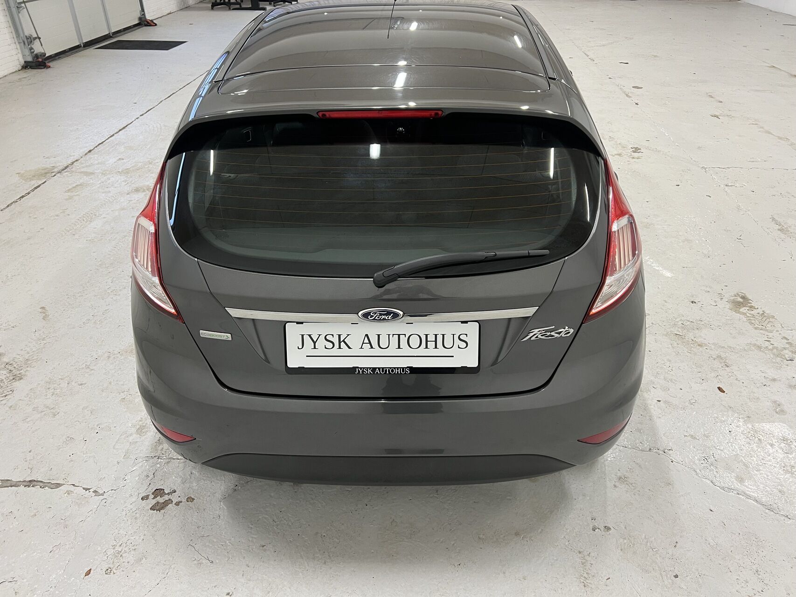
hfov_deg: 67.3
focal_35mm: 26
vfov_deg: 53.1
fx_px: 598
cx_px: 398
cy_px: 298
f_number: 1.5
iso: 100
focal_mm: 5.7
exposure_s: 1/50
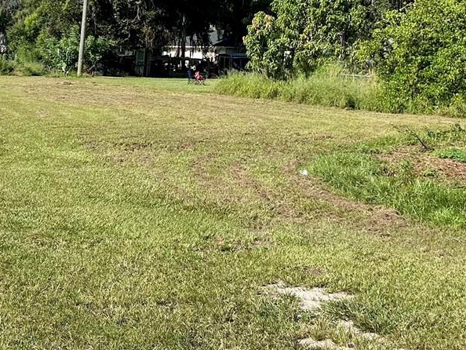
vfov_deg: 20.7
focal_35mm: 70
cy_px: 61
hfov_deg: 27.7
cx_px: 198
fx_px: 943
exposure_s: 1/2915
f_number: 1.5
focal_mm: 5.7
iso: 50
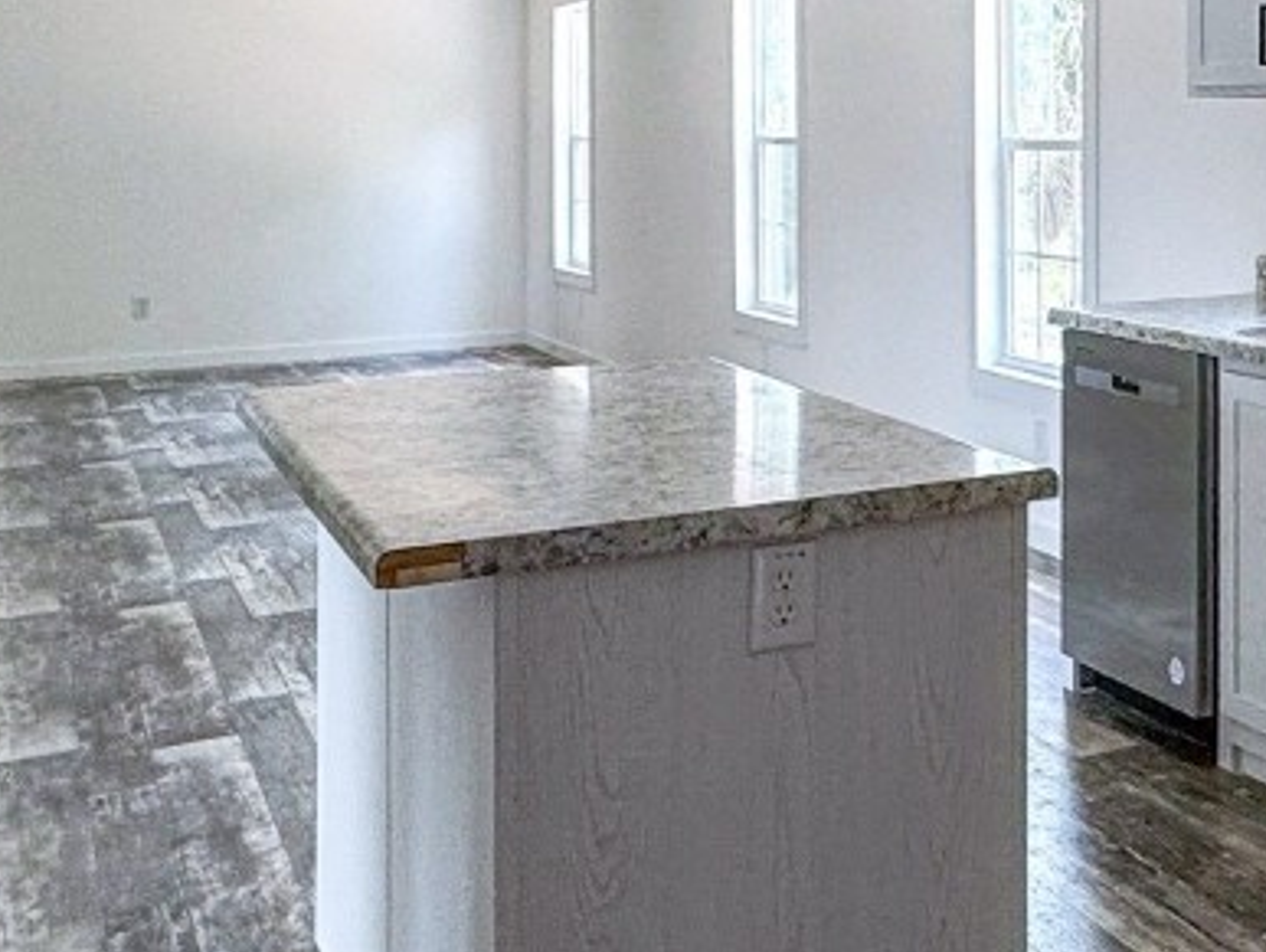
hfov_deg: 41.1
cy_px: 144
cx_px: 1364
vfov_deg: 36.9
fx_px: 1354
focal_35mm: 37
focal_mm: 2.22
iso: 125
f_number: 2.2
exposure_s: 1/120
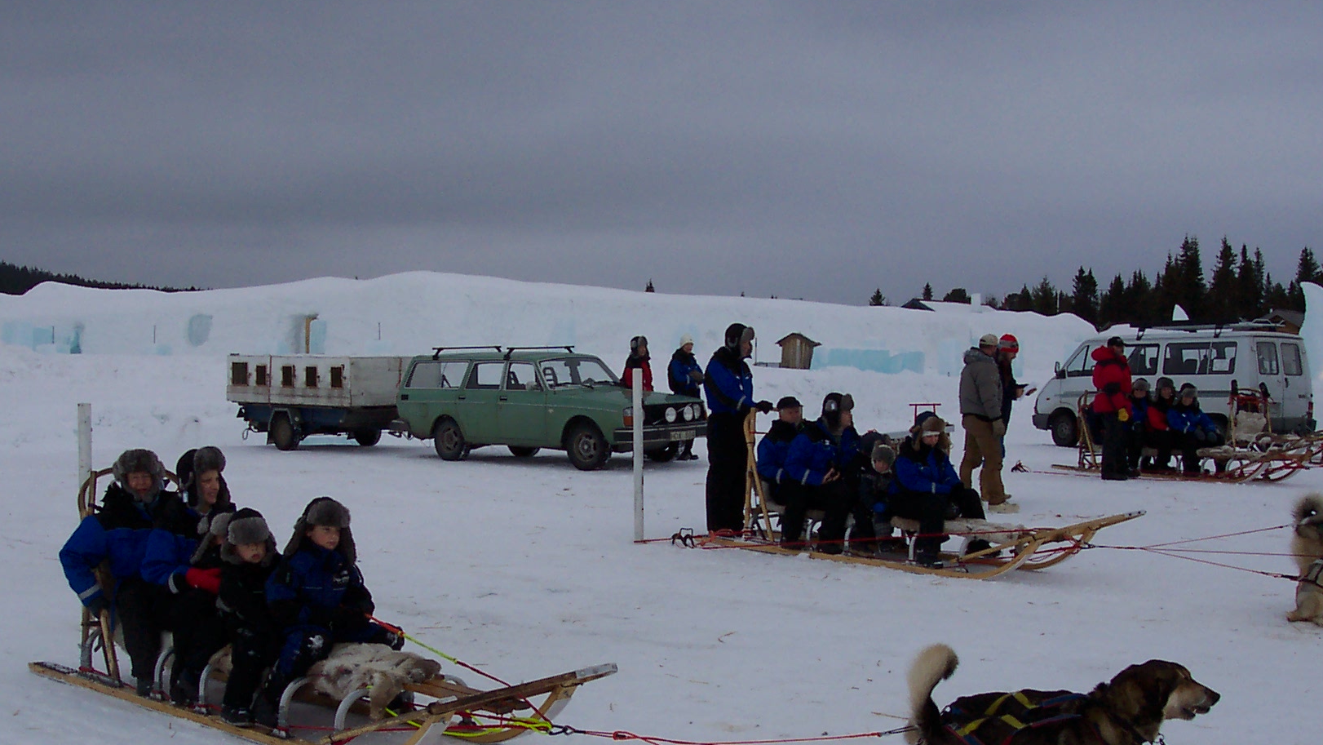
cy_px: 471
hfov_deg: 39.1
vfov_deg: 22.6
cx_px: 619
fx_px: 1860
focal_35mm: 53
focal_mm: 8
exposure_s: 1/500
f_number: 4.8
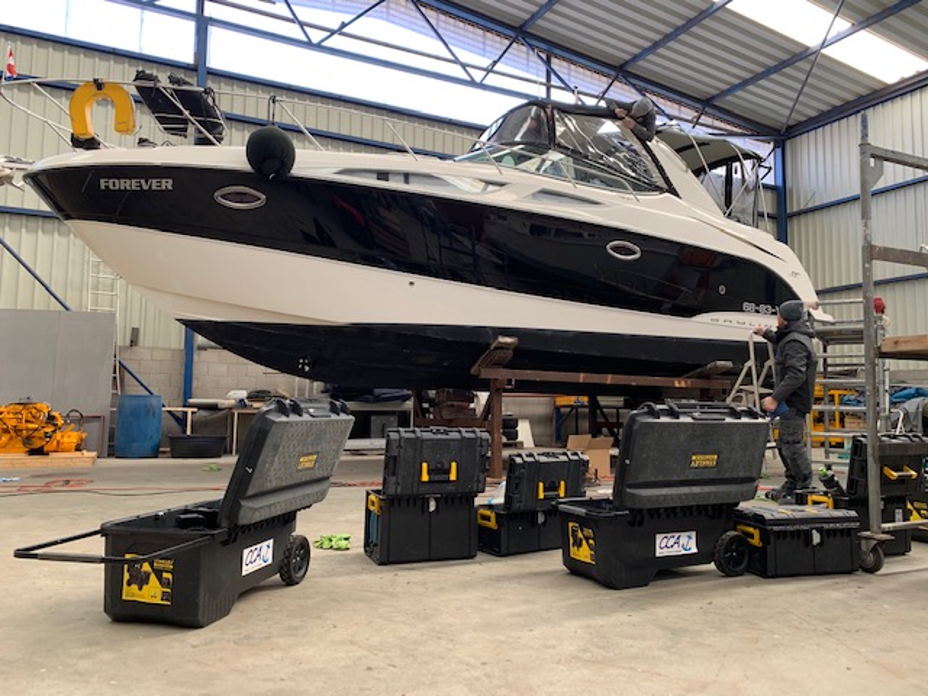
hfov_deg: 67.3
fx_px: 697
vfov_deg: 53.1
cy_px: 348
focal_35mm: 26
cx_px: 464
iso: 80
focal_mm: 4.25
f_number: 1.8
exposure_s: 1/121
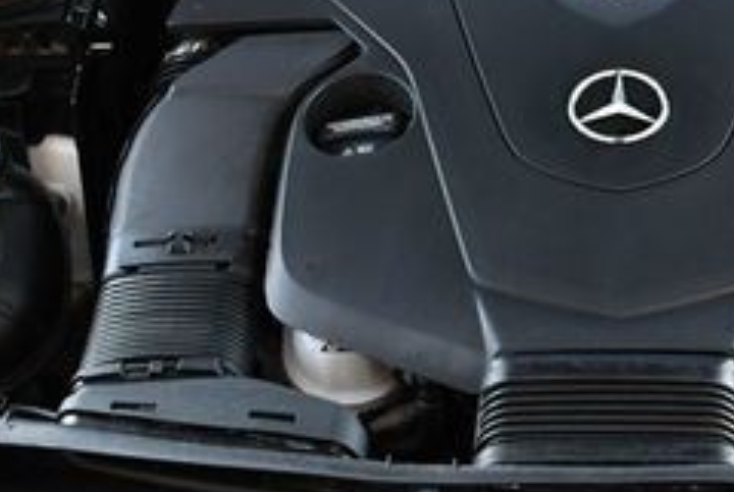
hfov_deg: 20.8
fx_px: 1961
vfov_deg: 14.3
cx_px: 648
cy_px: 321
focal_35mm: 96
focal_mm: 18
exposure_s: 1/250
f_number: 3.5
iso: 560
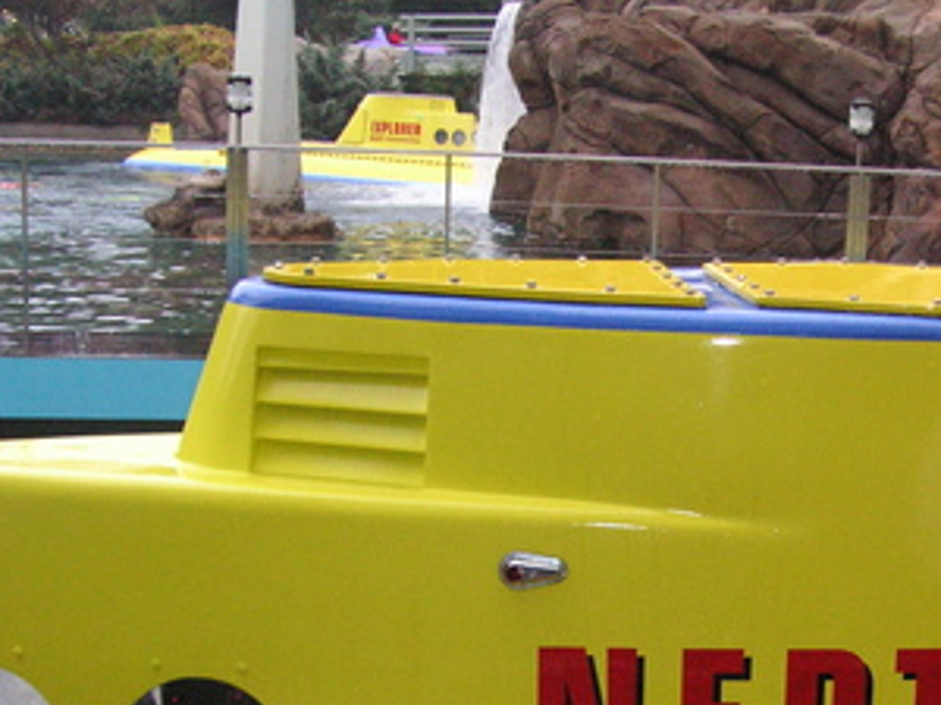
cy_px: 674
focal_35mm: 74
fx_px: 2012
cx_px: 706
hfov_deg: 26.0
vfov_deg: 19.4
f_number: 2.8
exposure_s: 1/45
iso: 160
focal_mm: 6.1
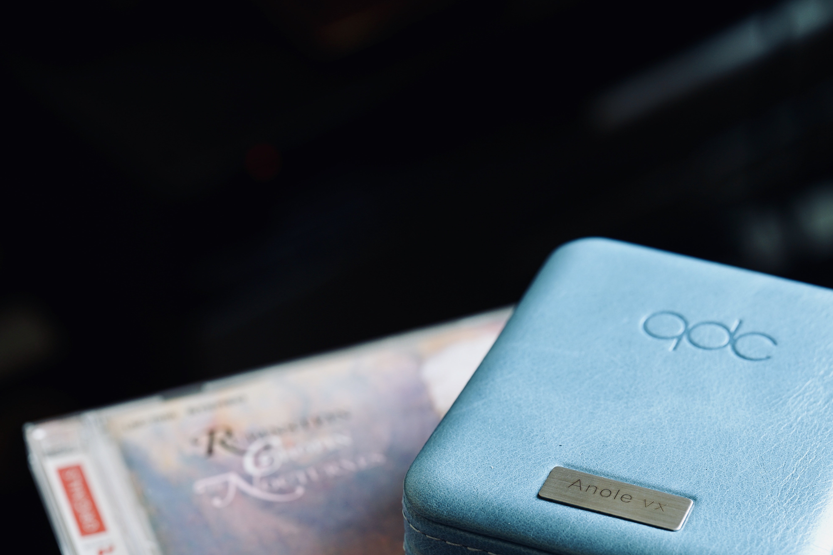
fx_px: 2453
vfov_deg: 12.9
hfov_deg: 19.2
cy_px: 399
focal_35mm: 106
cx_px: 538
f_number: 5.6
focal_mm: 70
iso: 100
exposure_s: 1/3
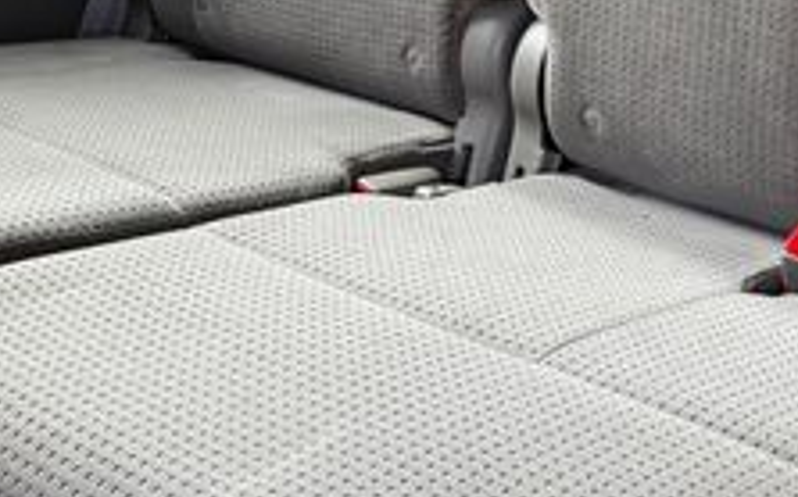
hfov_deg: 27.1
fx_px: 1586
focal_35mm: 73
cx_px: 741
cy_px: -104
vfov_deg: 17.0
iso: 125
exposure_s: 1/121
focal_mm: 6.76
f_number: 1.78
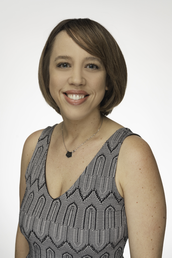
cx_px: 86
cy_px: 129
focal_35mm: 44
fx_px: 315
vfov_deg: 44.5
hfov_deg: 30.5
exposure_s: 1/125
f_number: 7.1
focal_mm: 44
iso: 320
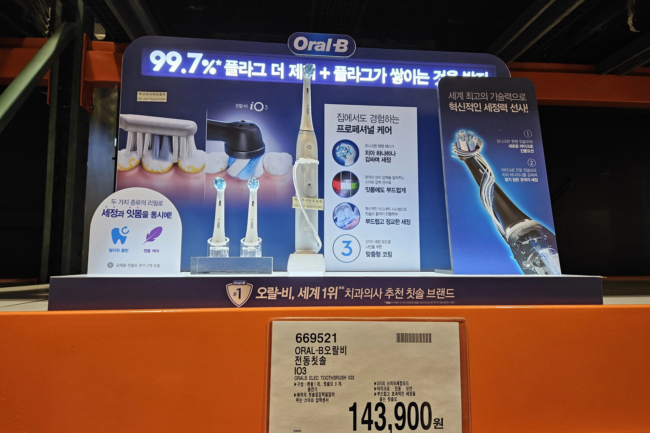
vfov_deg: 53.1
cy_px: 219
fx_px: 433
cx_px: 324
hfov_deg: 73.7
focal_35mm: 24
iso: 125
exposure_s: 1/120
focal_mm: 5.4
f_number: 1.8
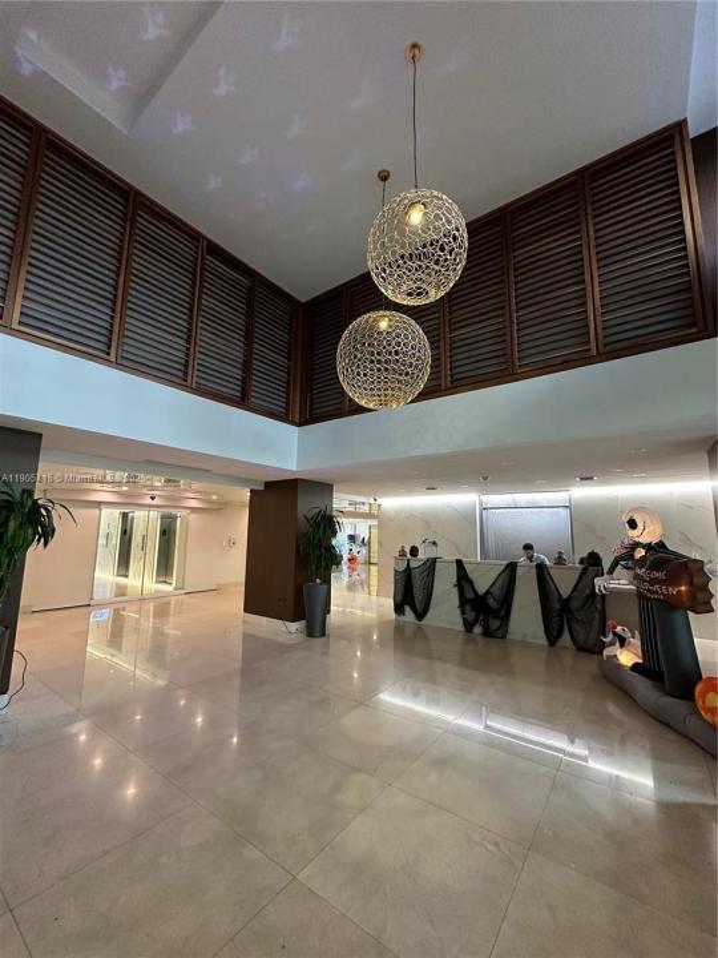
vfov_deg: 102.1
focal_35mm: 14
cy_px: 479
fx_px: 387
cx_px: 359
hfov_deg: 85.7
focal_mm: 2.22
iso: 320
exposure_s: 1/120
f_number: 2.2
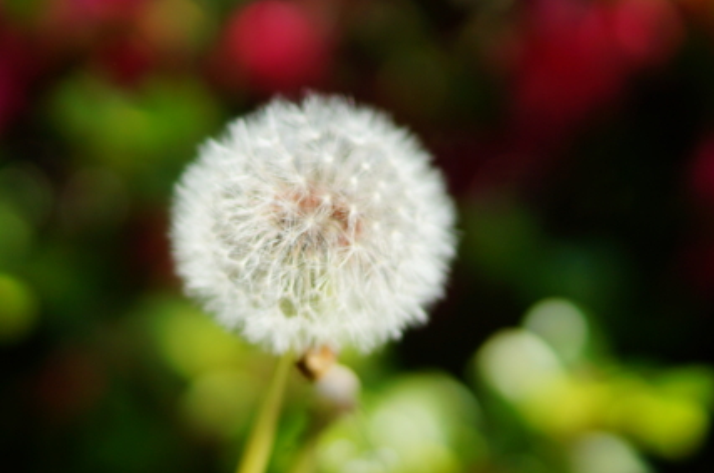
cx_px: 361
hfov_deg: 26.0
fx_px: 1544
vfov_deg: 17.4
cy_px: 223
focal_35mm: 78
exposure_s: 1/2500
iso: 100
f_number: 2
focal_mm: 35
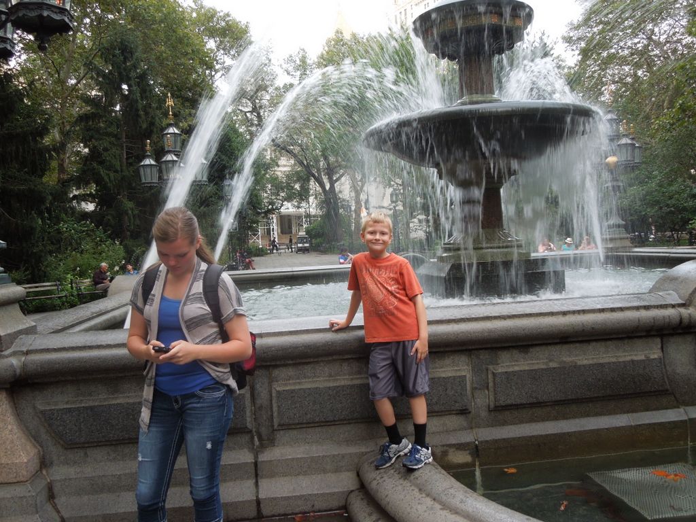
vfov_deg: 45.4
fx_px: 623
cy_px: 261
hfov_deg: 58.4
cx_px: 348
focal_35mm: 31
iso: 200
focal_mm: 5.6
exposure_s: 1/30
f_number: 3.6
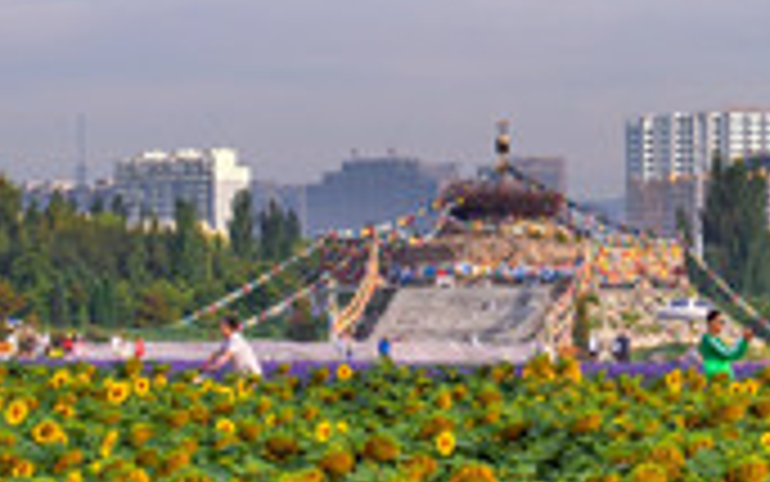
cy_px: 41
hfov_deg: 8.4
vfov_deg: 5.2
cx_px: 504
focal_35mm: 250
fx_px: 5248
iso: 160
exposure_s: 1/50
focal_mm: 70
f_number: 16
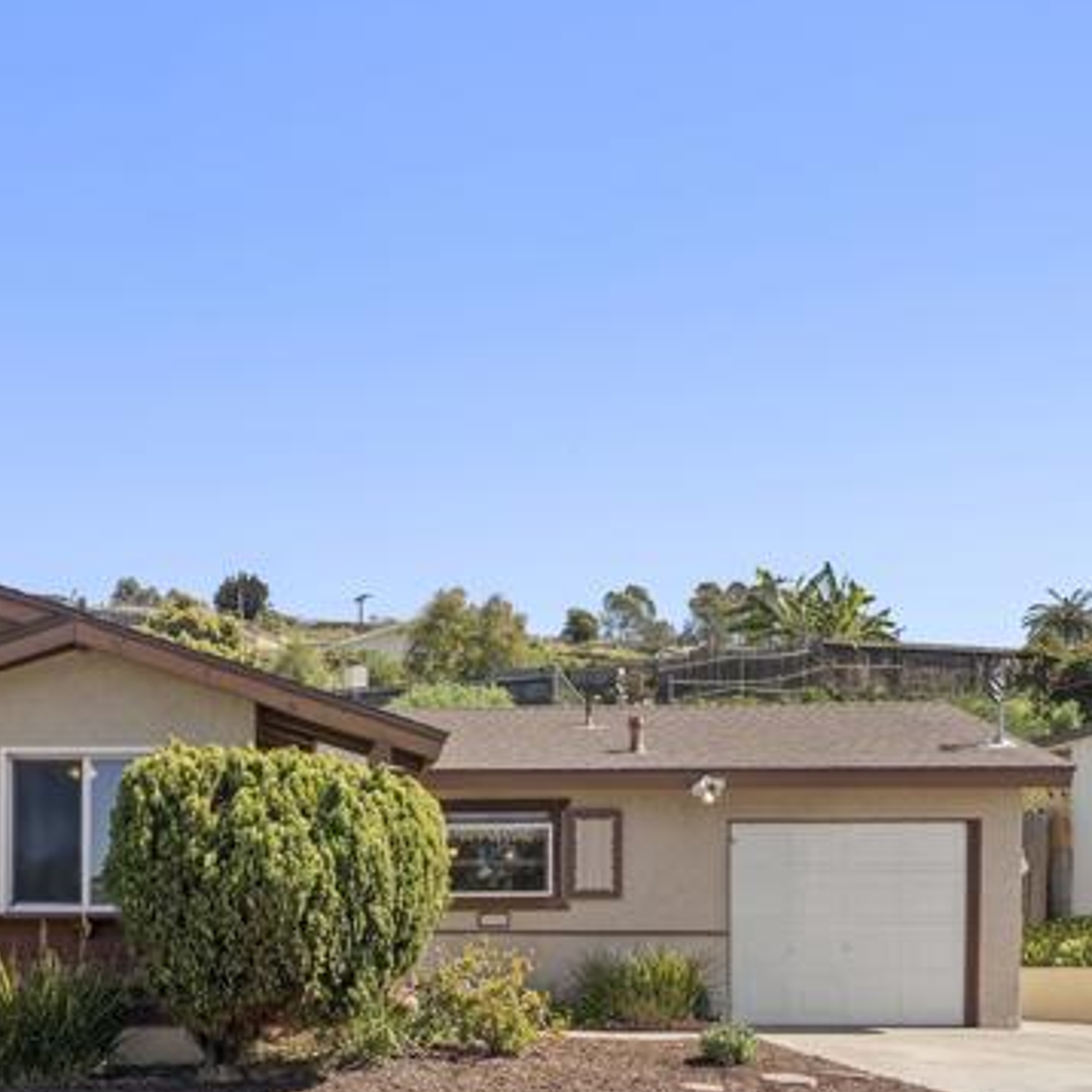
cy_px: 618
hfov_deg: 38.3
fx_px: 1463
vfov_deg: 40.8
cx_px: 122
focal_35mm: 41
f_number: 8
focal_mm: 27
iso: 500
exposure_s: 1/125
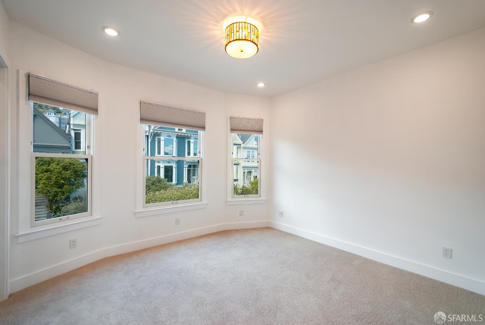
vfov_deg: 77.5
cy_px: 162
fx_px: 202
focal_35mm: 15
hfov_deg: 100.3
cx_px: 242
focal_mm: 10
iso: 400
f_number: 4
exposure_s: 1/640
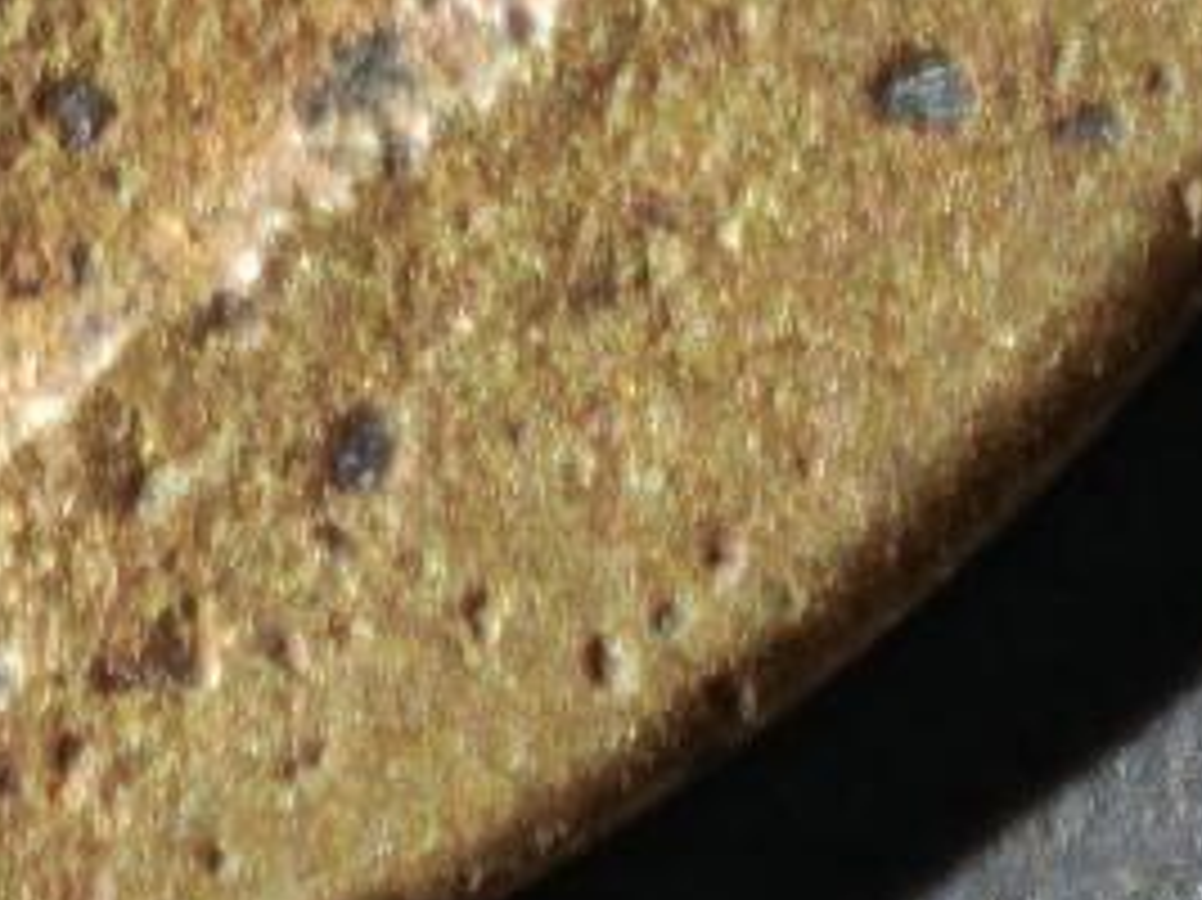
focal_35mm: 748
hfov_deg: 2.6
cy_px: -1935
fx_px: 25962
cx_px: -1022
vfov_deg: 2.0
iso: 100
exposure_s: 1/100
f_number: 2
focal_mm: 9
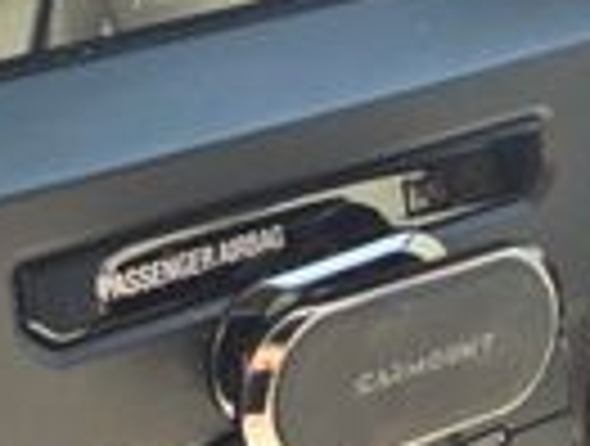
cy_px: -63
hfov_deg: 17.3
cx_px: 86
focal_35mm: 112
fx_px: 1914
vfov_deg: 13.0
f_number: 1.8
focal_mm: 5.4
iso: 40
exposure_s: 1/180
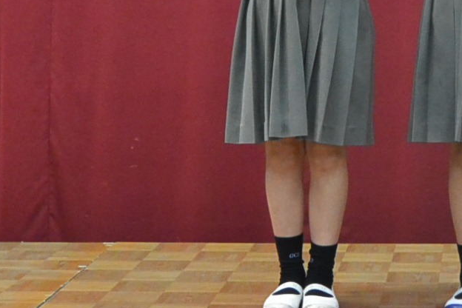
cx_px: 482
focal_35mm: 133
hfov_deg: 15.1
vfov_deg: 10.1
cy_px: -121
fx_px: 1707
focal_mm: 13.5
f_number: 4
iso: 800
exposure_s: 1/100
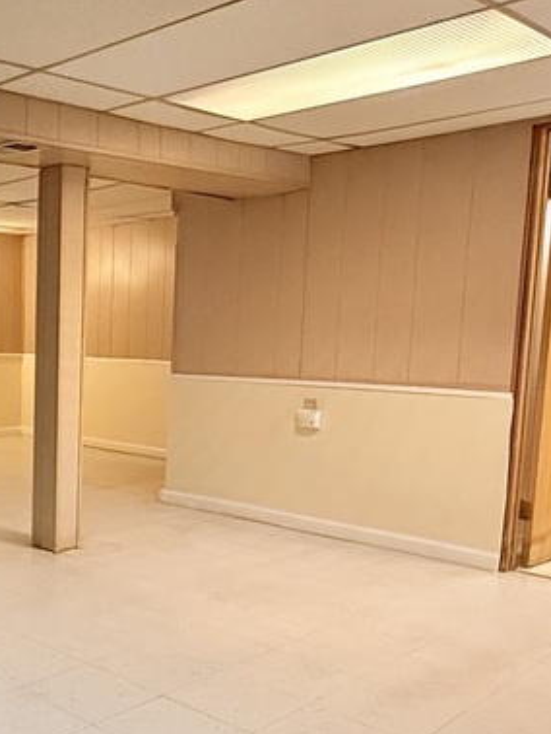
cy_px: 423
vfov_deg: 46.6
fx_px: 848
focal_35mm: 40
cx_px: -47
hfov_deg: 32.0
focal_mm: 2.22
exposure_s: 1/60
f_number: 2.2
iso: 800
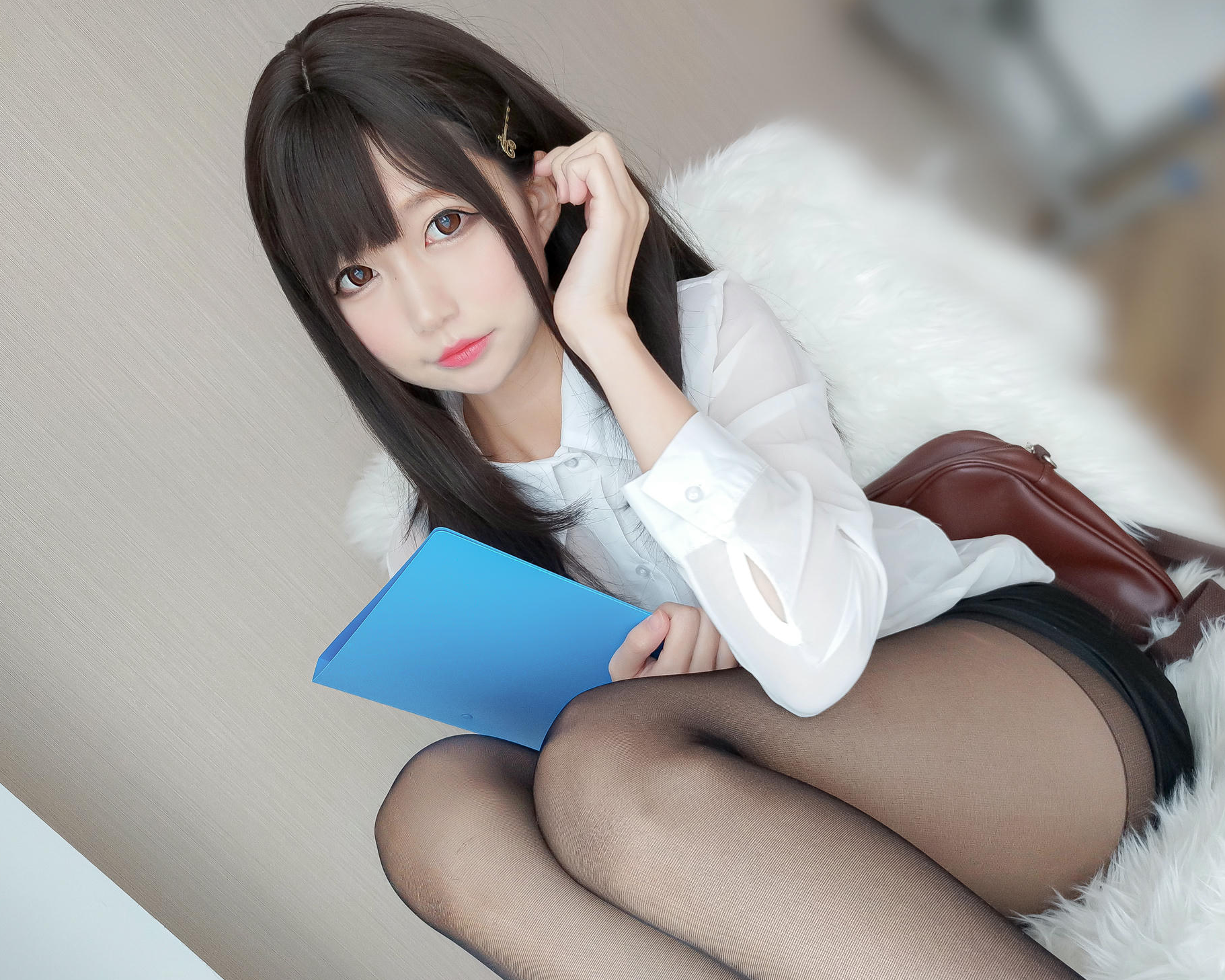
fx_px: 979
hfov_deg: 64.1
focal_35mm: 27
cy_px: 490
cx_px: 608
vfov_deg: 53.2
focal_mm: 4.36
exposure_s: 1/50
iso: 80
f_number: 1.8
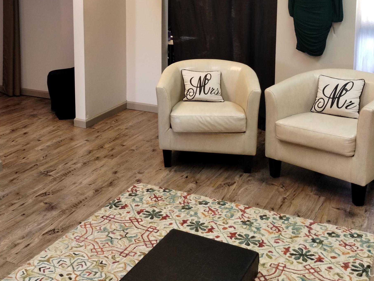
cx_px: 111
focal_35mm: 47
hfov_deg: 39.7
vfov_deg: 30.1
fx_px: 509
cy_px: 47
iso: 438
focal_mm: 4.27
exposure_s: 1/30
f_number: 1.8
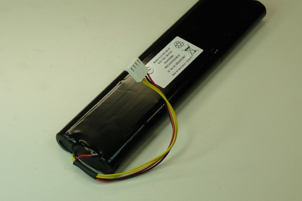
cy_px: 90
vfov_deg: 13.3
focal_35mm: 103
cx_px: 150
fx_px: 864
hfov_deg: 19.8
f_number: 3.2
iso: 200
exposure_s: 1/160
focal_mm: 9.8
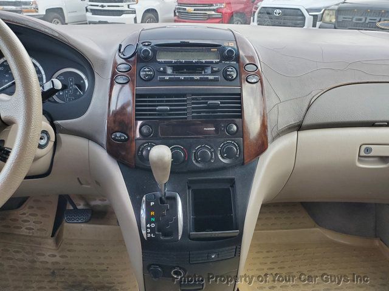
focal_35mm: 26
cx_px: 194
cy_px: 146
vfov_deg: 53.1
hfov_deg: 67.3
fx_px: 292
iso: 200
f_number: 2.4
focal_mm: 4.3
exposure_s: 1/85
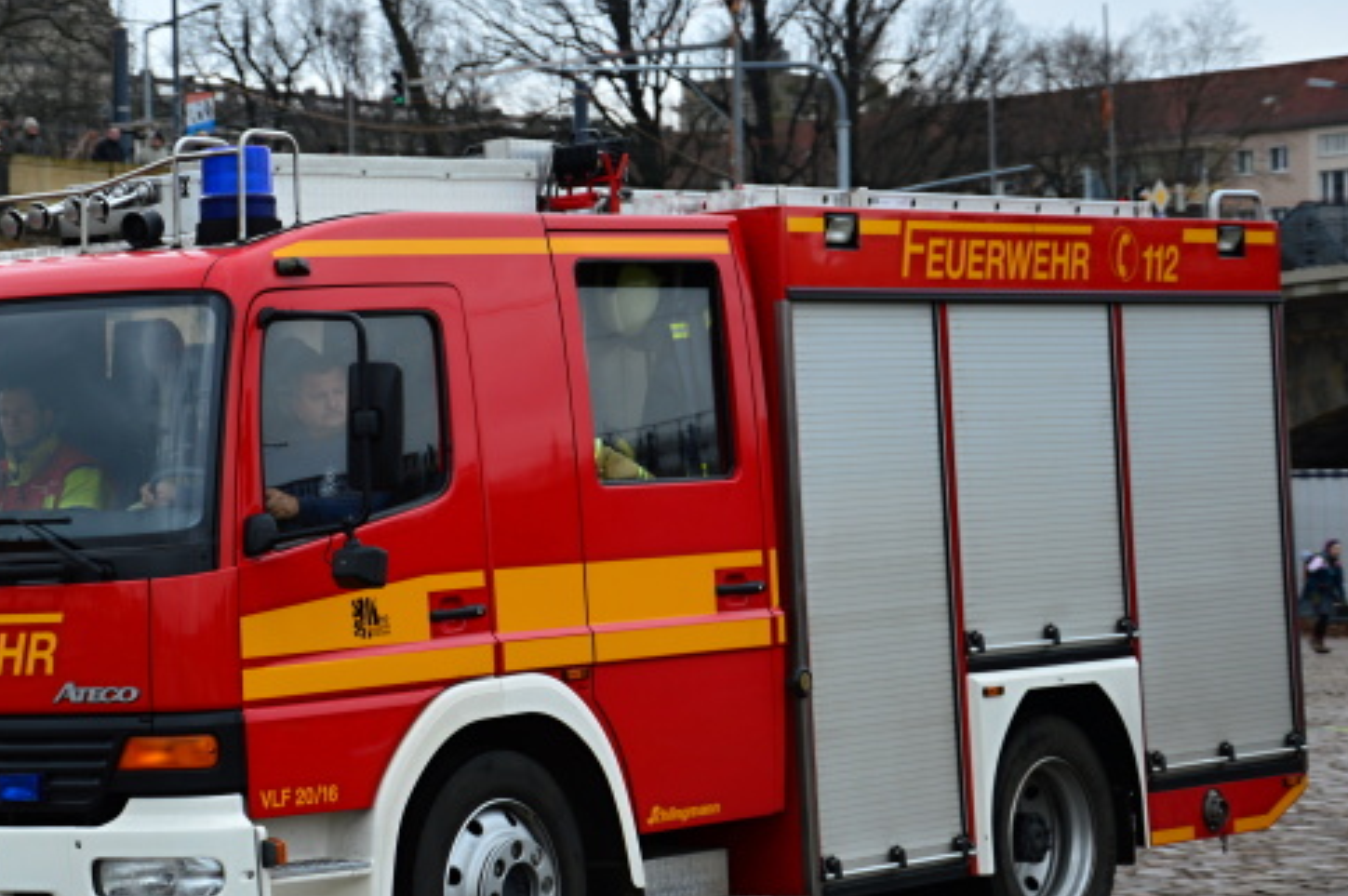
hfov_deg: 18.2
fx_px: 4189
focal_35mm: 112
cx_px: 343
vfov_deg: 12.2
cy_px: 505
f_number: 5.6
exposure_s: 1/125
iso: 100
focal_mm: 48
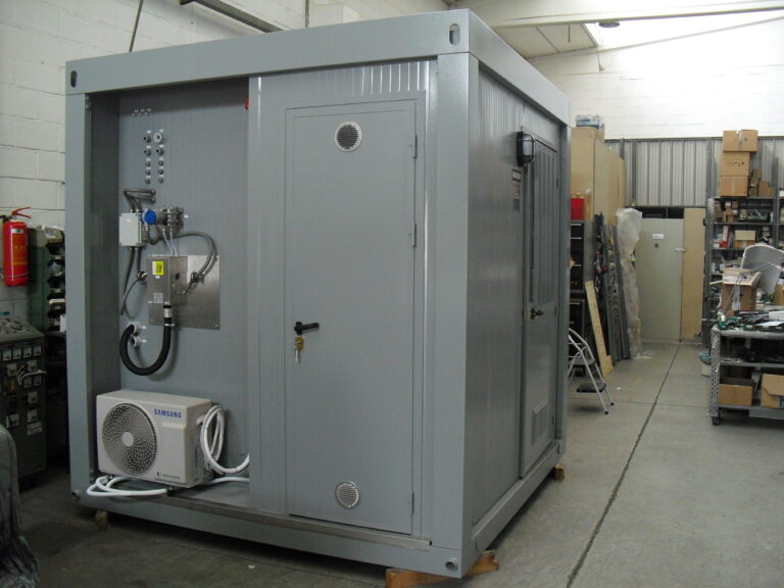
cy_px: 294
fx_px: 815
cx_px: 392
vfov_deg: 39.7
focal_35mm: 36
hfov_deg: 51.4
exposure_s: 1/60
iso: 400
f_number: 3.1
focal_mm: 6.3
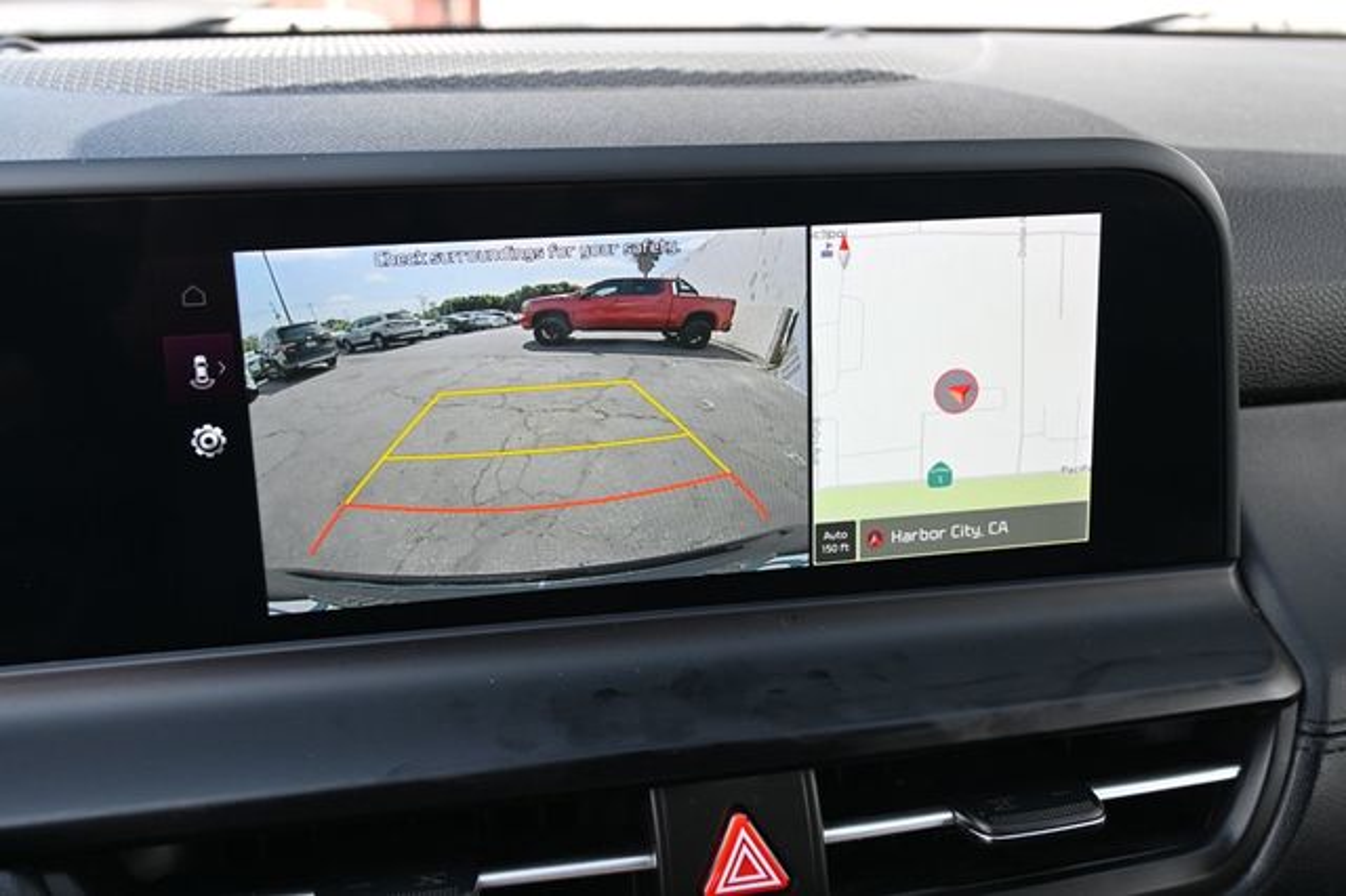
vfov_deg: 36.1
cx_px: 673
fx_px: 1373
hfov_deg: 52.2
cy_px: 448
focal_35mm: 37
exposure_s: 1/125
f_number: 4.2
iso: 400
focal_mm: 24.5
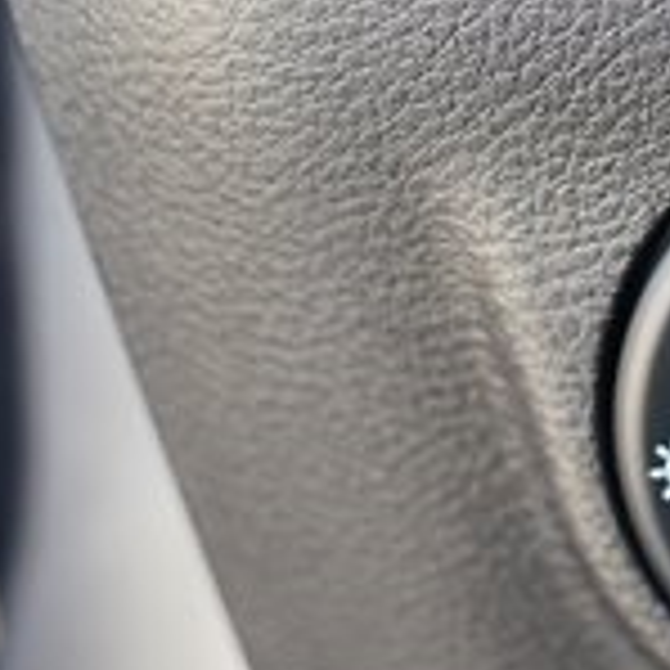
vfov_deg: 14.1
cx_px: 1120
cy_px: 357
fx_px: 2715
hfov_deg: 13.0
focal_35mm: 124
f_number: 4
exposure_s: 1/60
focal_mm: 34
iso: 640
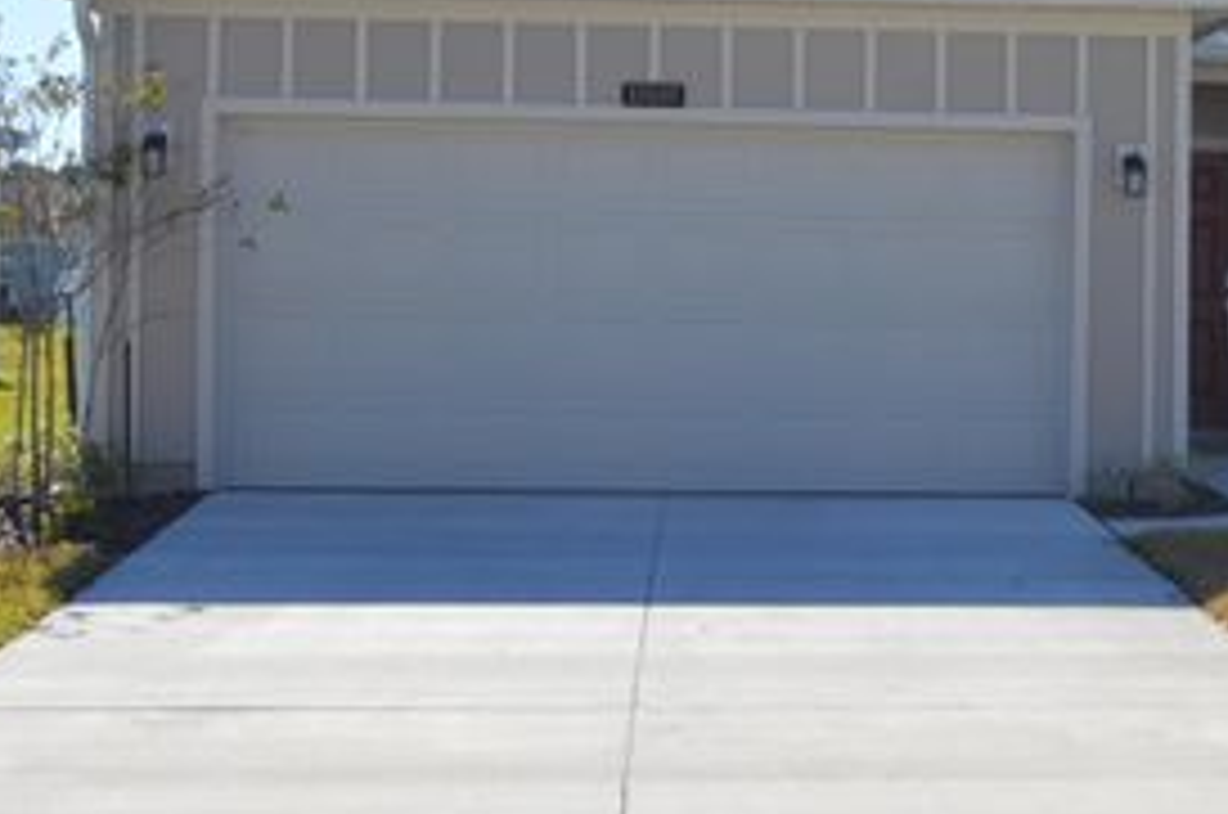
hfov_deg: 22.8
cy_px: 243
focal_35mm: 88
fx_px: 2996
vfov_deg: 15.4
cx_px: 1003
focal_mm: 32
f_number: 8
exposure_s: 1/250
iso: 100
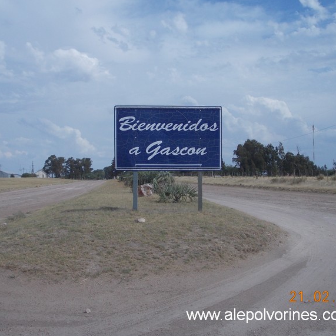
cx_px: 168
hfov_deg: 33.4
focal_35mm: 51
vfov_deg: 33.4
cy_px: 168
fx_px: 560
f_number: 6.5
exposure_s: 1/500
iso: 80
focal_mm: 6.1
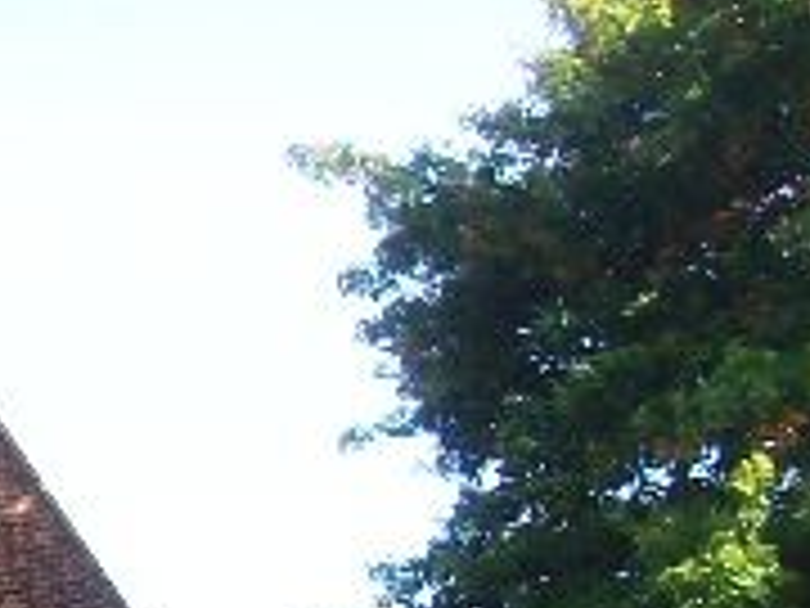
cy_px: 806
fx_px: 3463
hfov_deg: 12.1
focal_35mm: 148
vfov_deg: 9.8
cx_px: -724
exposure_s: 1/411
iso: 80
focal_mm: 6
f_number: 2.7
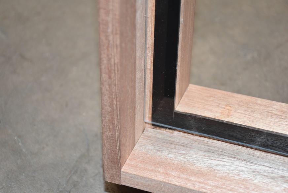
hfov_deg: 24.2
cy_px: 96
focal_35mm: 84
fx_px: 672
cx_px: 144
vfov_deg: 16.3
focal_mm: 56
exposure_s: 1/60
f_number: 4.8
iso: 400
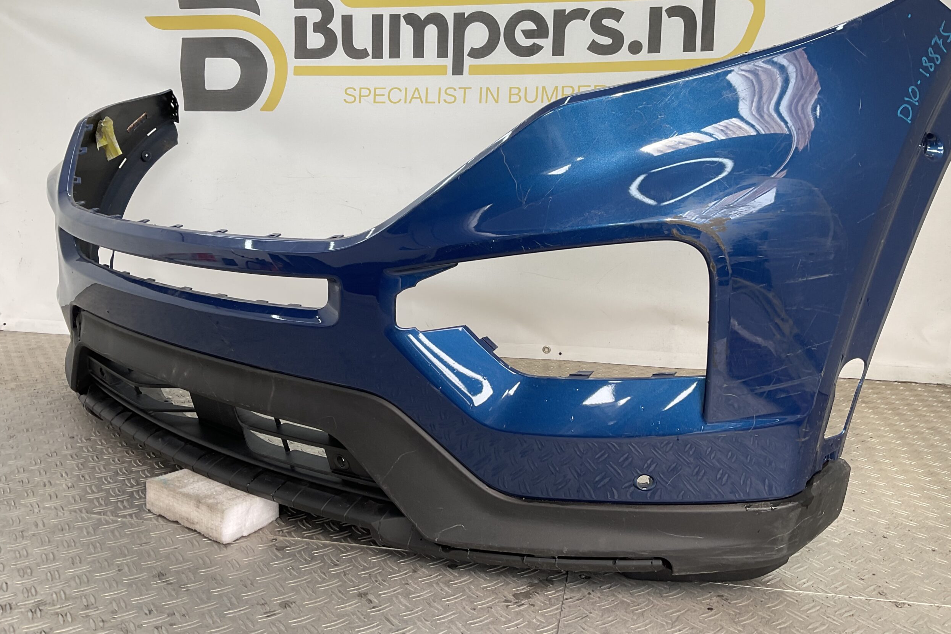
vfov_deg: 42.3
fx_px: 819
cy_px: 300
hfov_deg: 60.3
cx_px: 480
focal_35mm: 31
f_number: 1.8
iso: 16
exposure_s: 1/119
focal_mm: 3
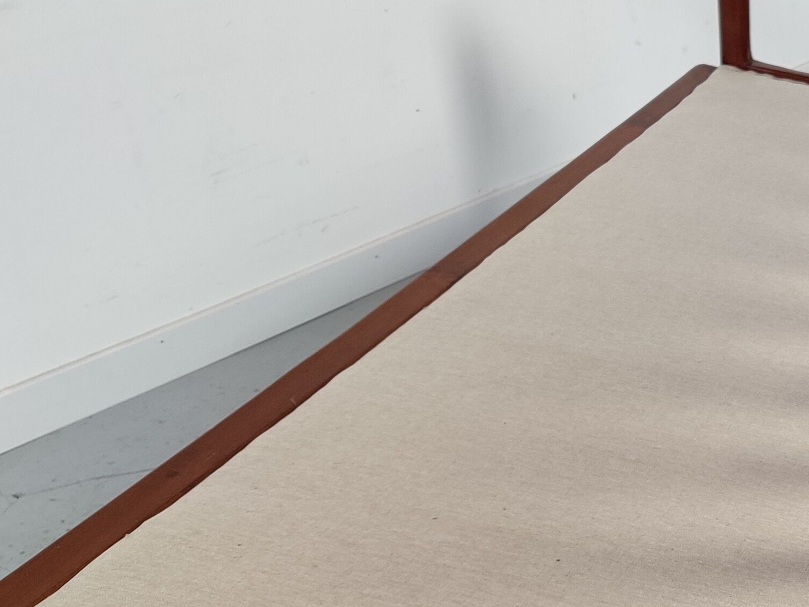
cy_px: 435
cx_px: 935
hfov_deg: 24.8
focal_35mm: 72
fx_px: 1683
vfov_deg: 20.3
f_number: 1.65
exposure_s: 1/100
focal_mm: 4.75
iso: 160
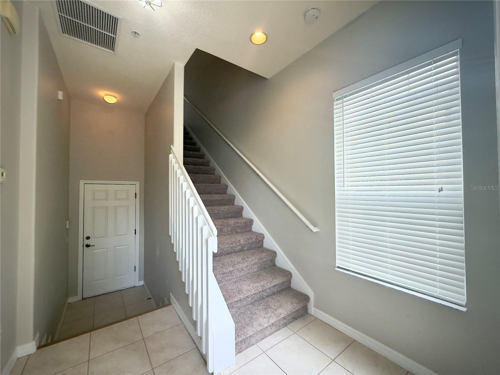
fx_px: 202
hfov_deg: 102.1
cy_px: 188
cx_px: 250
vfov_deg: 85.7
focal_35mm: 14
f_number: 2.2
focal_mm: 2.22
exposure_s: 1/120
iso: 64
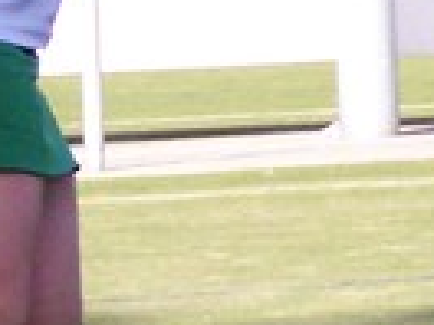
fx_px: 7999
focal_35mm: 638
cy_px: -46
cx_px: 694
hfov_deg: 3.1
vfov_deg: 2.3
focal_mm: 13.7
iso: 160
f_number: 3.2
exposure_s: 1/800
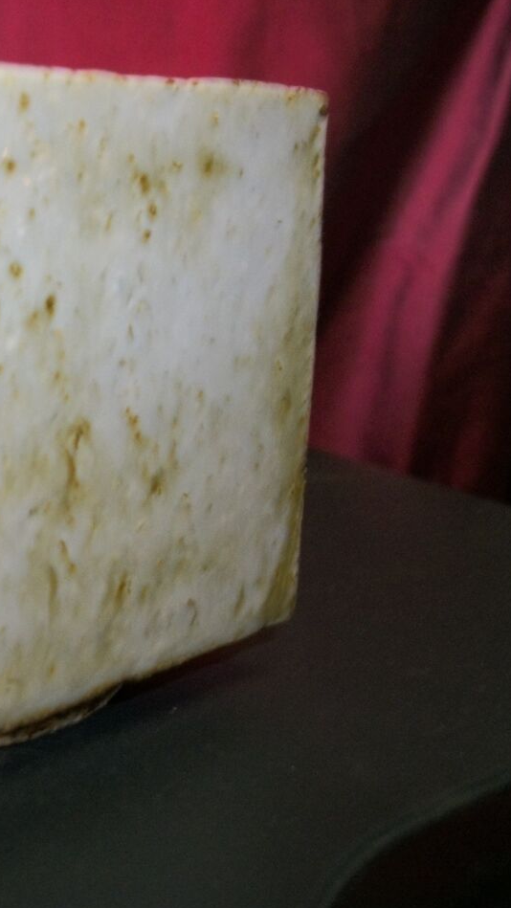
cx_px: -11
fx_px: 1132
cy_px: 454
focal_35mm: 47
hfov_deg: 24.2
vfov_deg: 43.7
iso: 160
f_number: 2.9
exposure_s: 1/30
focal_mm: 5.7
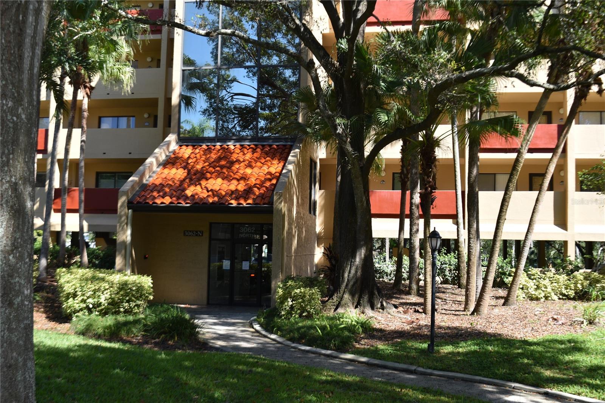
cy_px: 202
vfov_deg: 35.5
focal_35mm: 38
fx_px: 630
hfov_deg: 51.3
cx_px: 302
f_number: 7.1
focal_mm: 25
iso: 100
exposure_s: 1/200
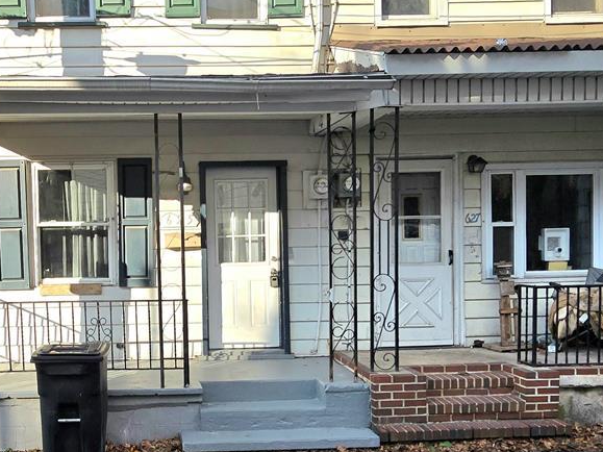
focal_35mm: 23
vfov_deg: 56.4
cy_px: 122
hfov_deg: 69.1
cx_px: 151
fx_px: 401
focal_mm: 2.2
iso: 50
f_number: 2.2
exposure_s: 1/1250
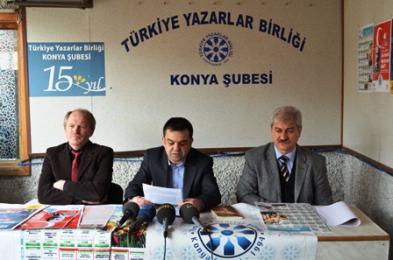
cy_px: 130
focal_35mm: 42
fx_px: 458
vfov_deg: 31.8
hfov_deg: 46.5
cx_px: 196
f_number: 5.6
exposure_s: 1/125
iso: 400
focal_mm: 28
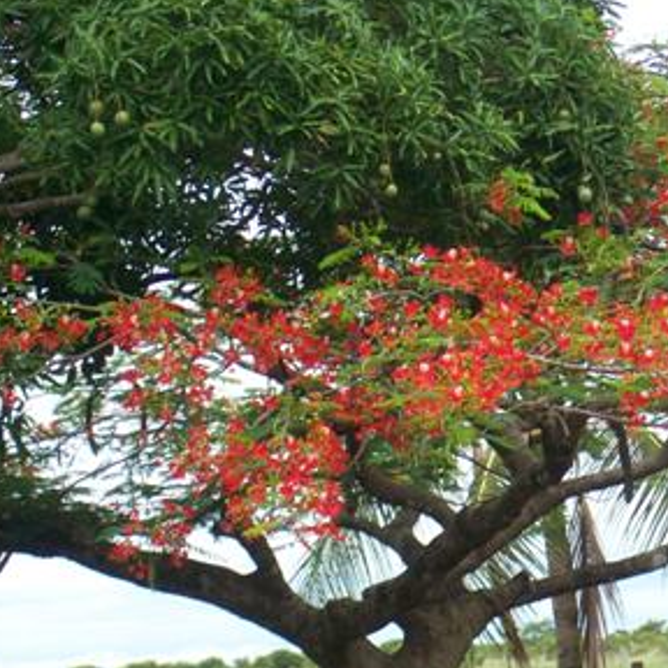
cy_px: 369
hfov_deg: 8.5
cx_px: 745
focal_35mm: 205
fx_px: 4476
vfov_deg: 8.5
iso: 64
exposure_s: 1/170
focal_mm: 17.1
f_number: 5.1
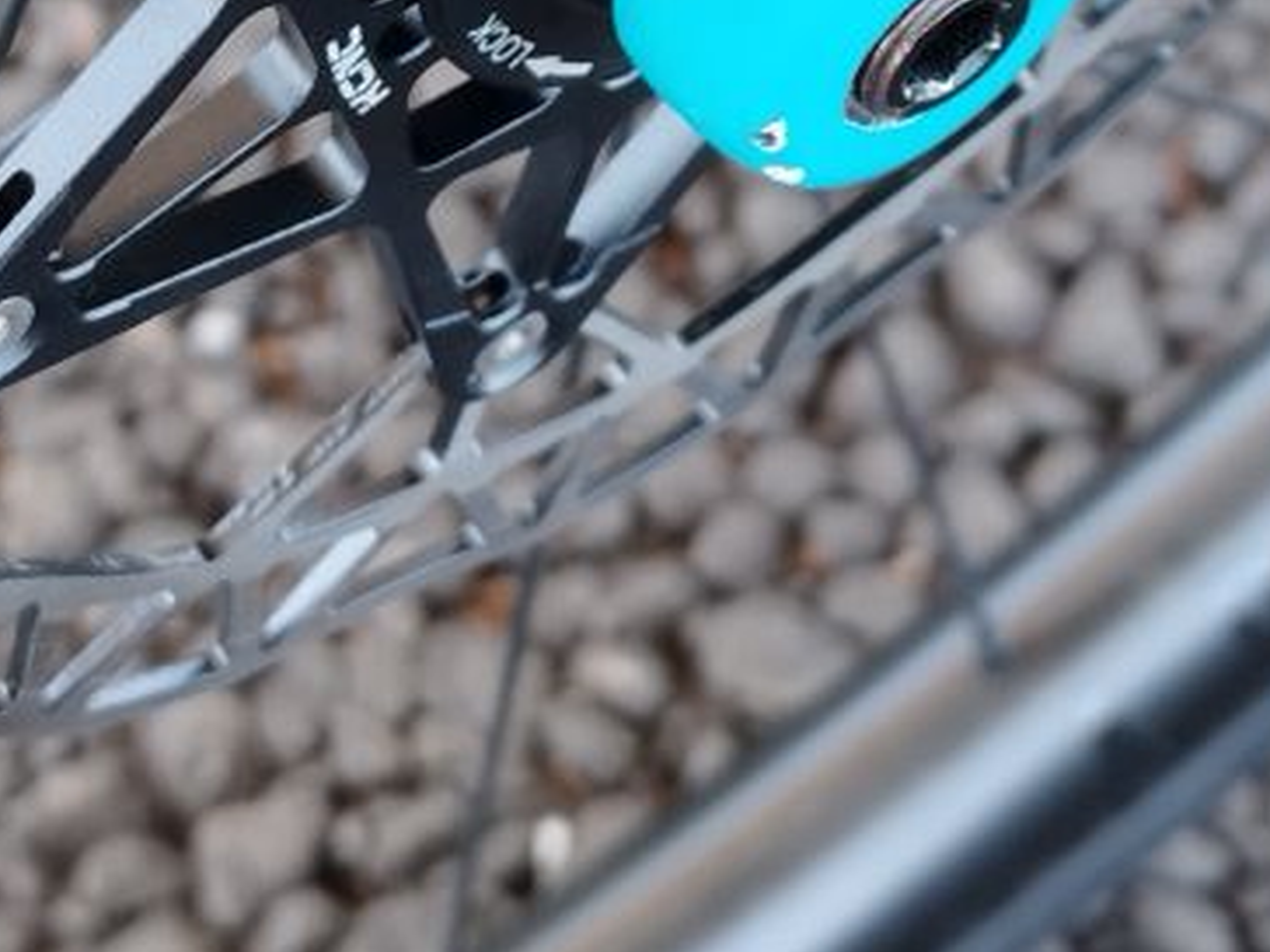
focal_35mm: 66
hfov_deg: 29.4
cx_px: 551
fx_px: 2421
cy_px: -342
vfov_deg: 20.1
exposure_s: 1/50
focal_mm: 5.89
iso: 130
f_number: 1.89
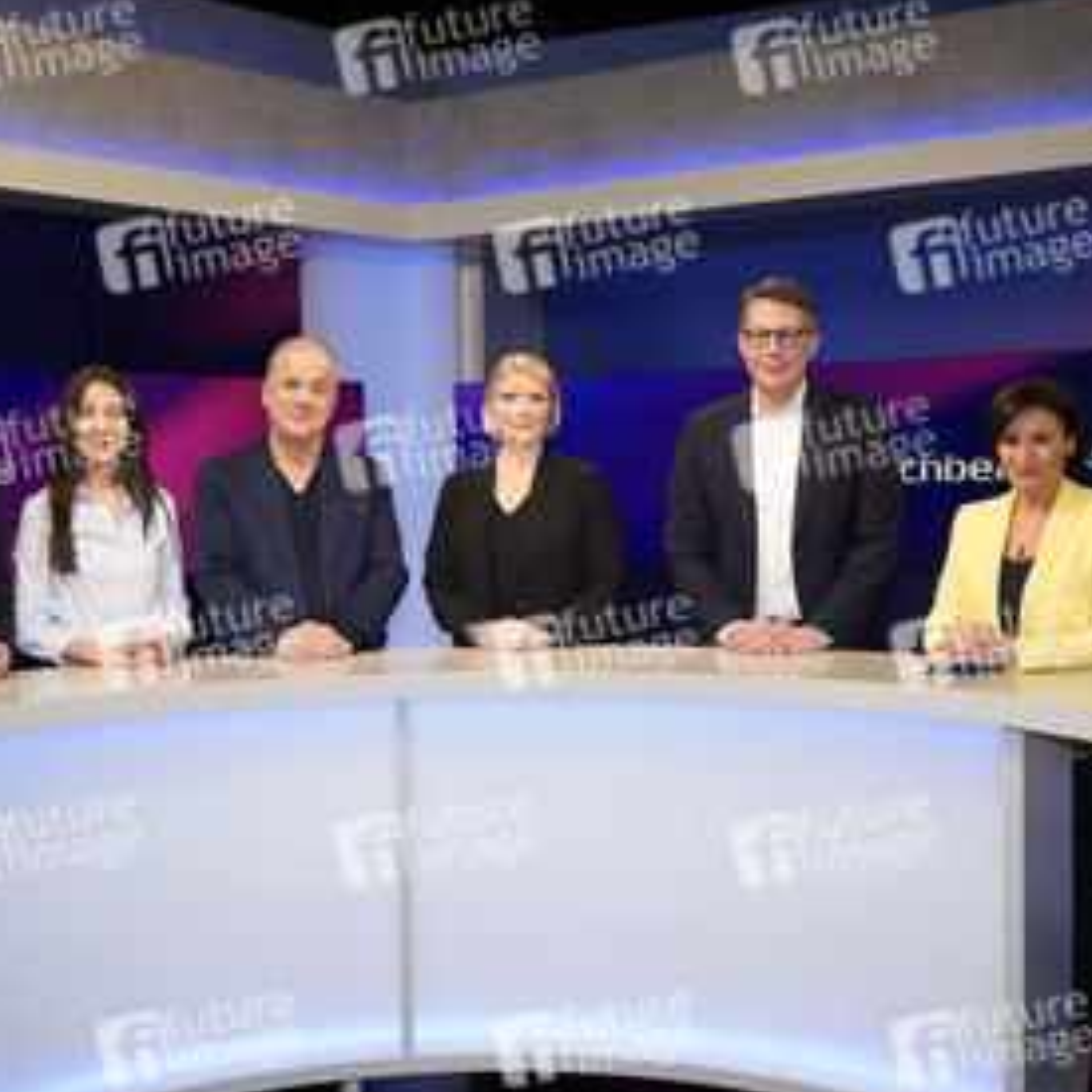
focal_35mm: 39
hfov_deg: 42.8
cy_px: 544
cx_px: 490
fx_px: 1392
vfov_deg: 42.8
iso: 2000
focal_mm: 28
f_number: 5
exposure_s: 1/160
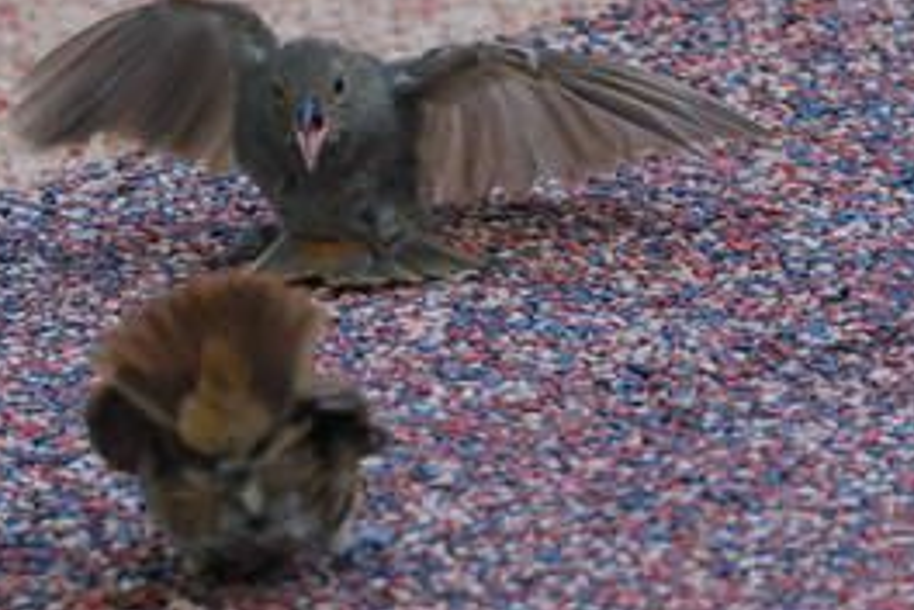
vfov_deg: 1.7
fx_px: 20233
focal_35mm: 797
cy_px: 166
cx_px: 332
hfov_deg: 2.6
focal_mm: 200
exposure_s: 1/400
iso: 800
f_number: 5.6
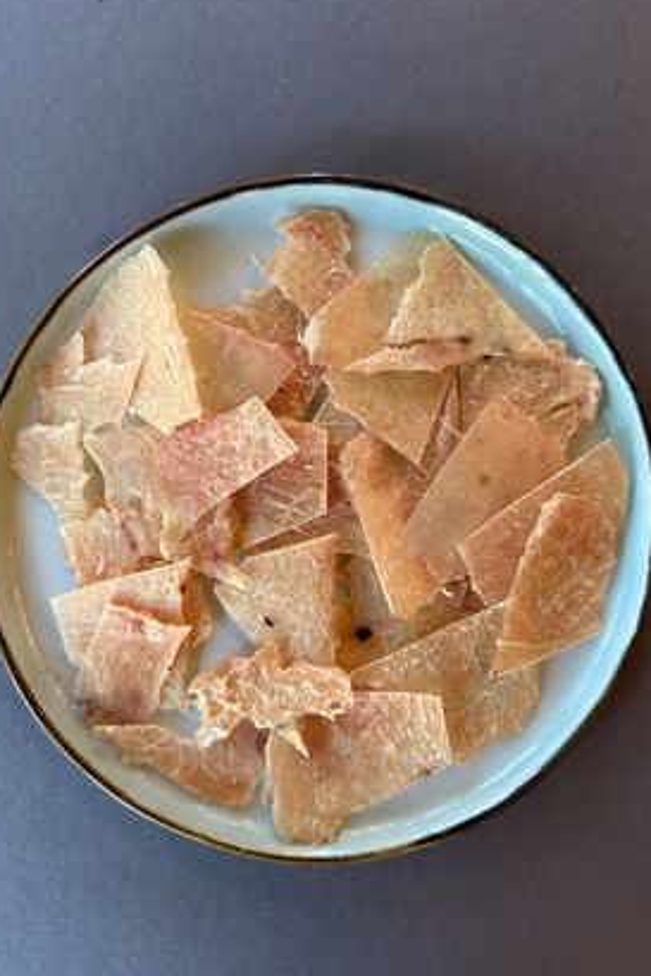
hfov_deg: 49.6
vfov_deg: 69.4
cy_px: 492
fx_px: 705
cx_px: 312
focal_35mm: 26
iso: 200
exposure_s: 1/50
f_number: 1.8
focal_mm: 6.86
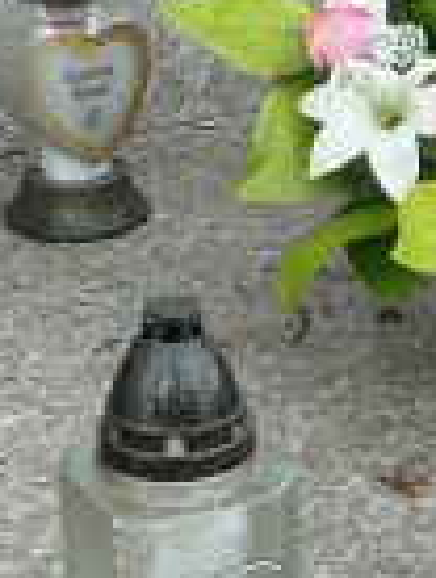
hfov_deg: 9.2
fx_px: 2712
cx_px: 382
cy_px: 348
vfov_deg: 12.2
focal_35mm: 162
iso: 80
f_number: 2.8
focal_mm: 5.2
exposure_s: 1/250
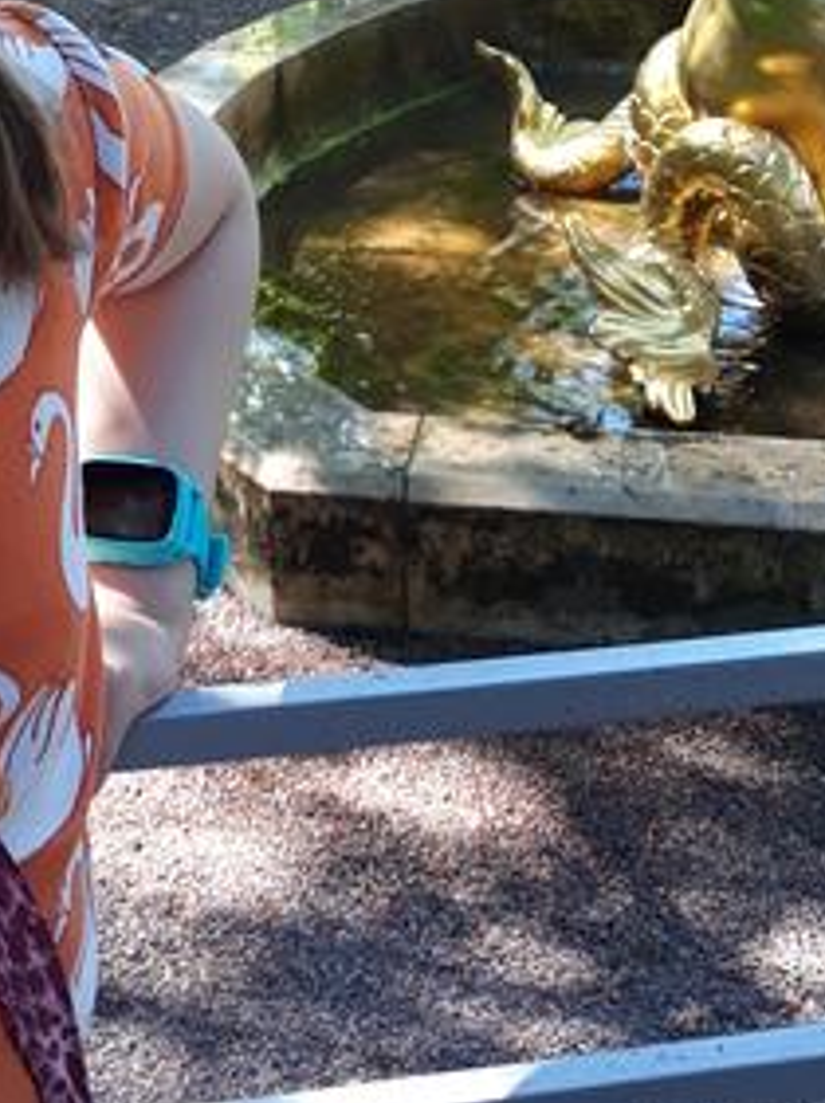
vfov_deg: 24.5
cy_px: 63
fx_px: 2452
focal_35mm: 77
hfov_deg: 18.5
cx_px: -47
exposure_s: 1/107
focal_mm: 3.71
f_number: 1.7
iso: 40
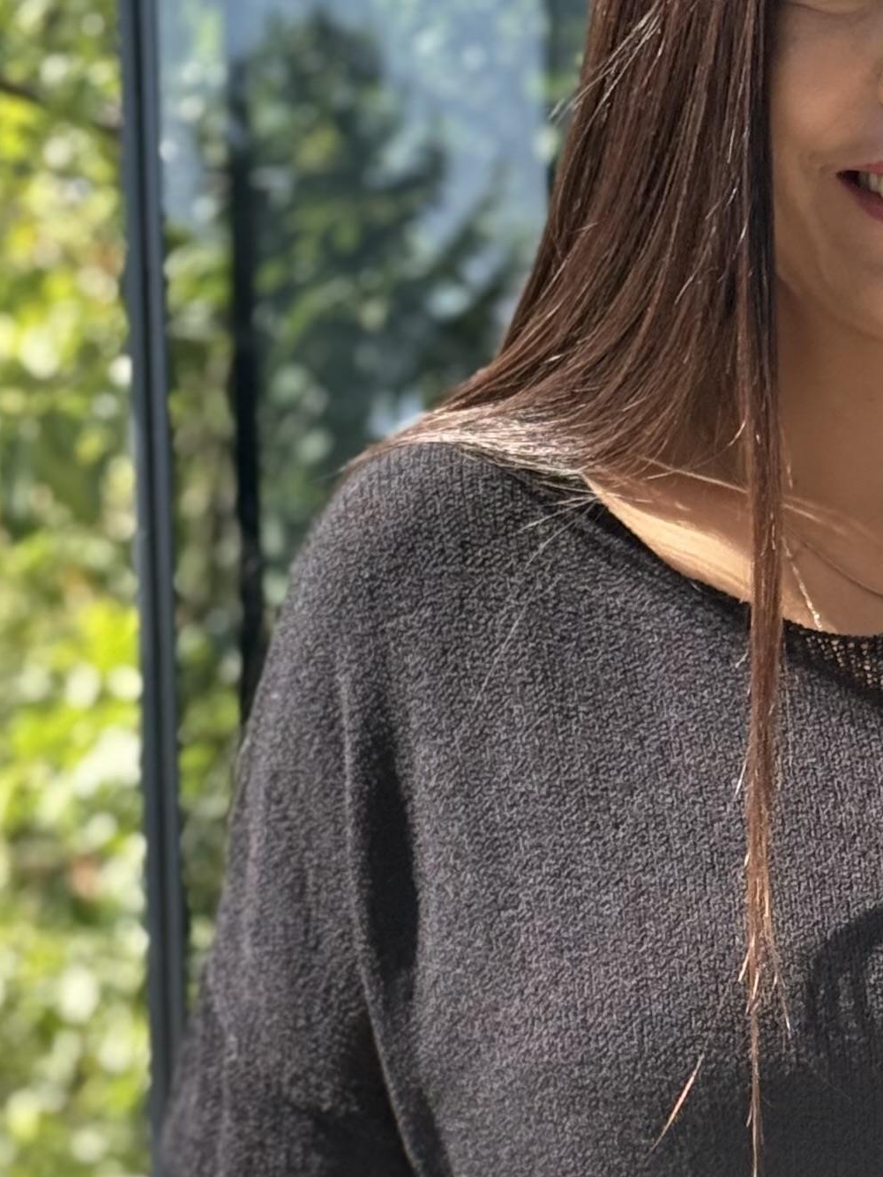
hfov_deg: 10.1
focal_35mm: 145
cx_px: 1012
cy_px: 1171
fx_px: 4932
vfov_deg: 13.4
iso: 100
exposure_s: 1/778
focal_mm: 6.76
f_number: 1.78
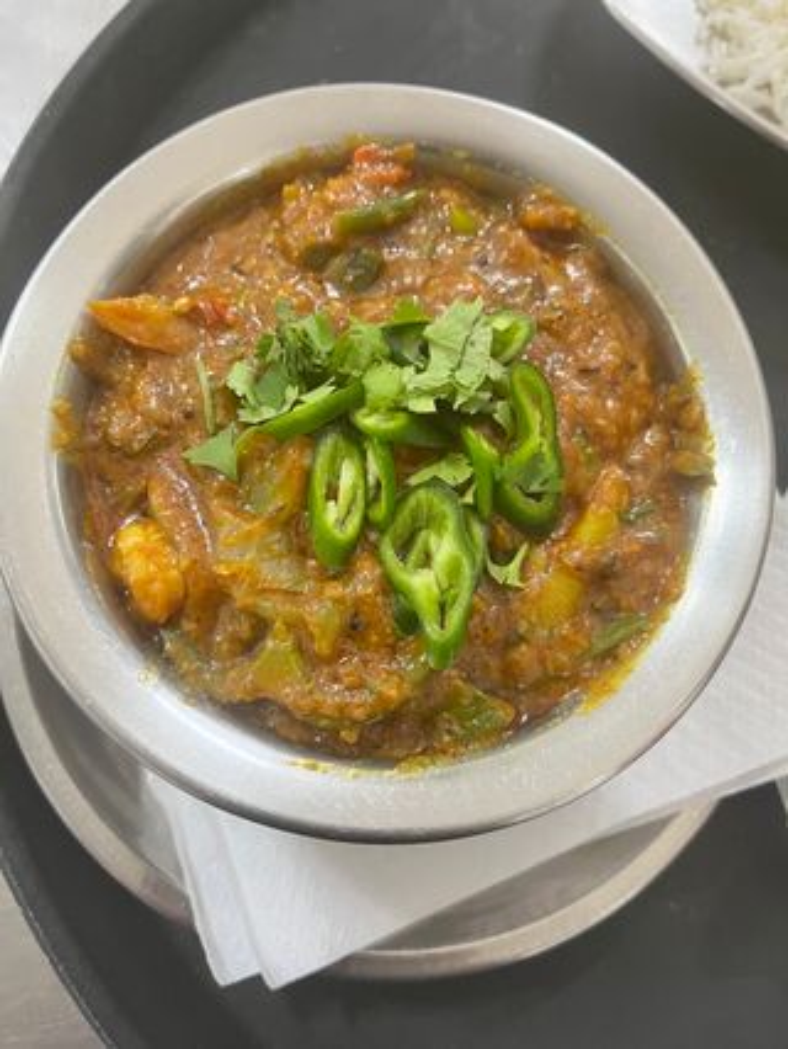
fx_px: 788
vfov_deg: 67.3
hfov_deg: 53.1
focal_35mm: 26
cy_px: 524
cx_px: 394
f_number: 1.6
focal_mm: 5.1
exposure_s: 1/50
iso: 500
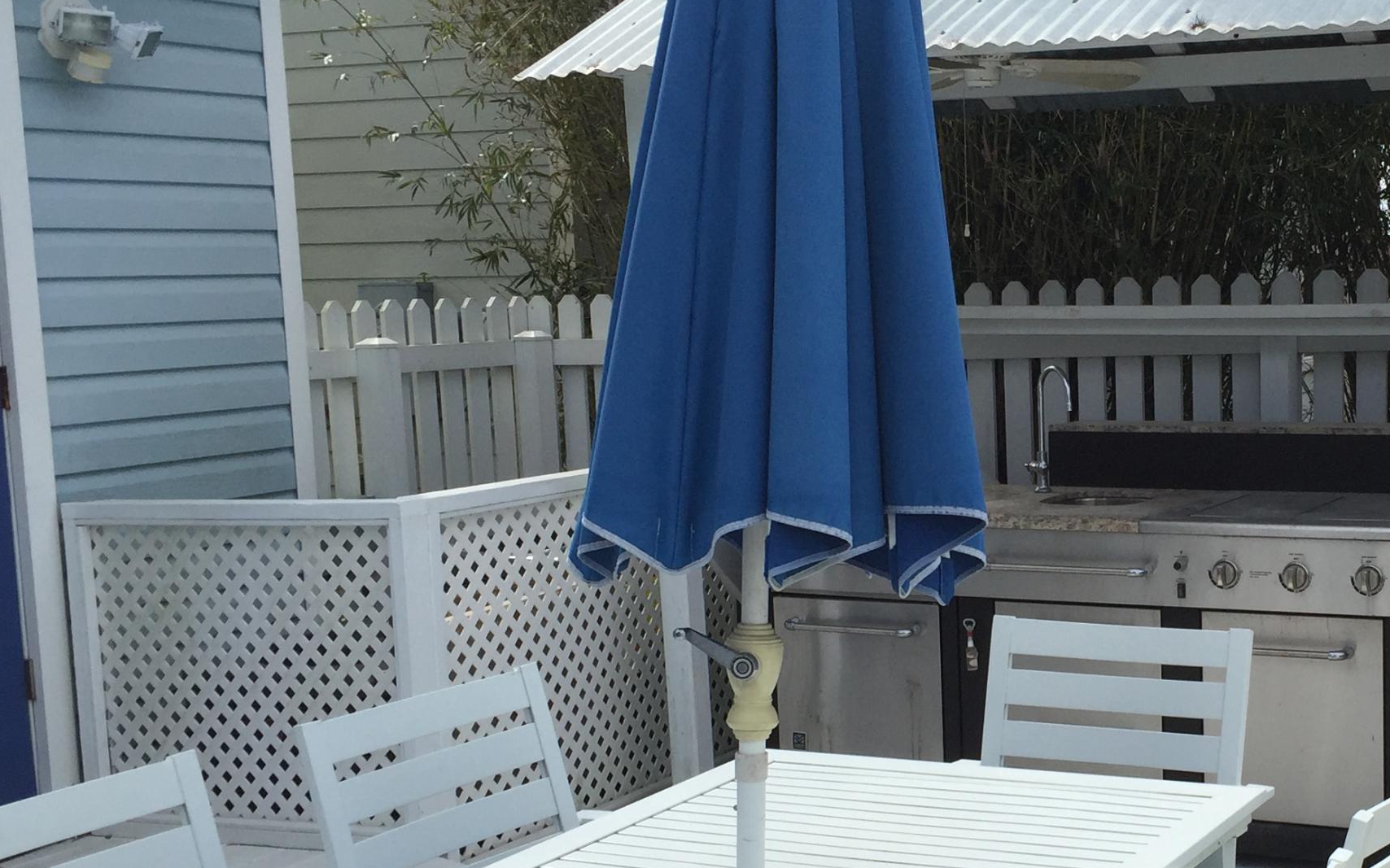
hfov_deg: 36.2
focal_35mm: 54
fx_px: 2045
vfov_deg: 23.9
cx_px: 1116
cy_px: 558
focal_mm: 4.15
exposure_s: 1/1980
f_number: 2.2
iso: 32
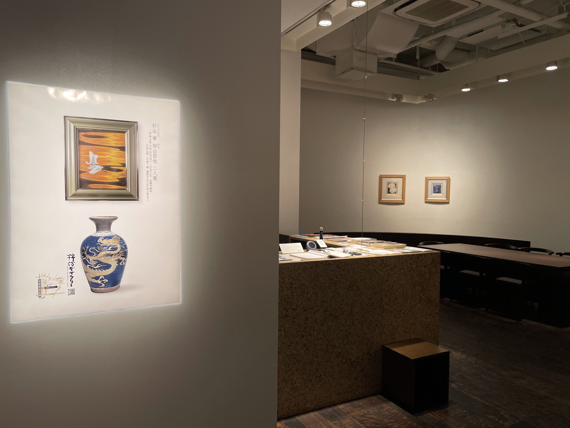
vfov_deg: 53.1
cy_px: 214
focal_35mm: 26
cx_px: 285
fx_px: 428
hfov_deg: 67.3
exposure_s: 1/100
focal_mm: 4.2
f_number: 1.6
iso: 64
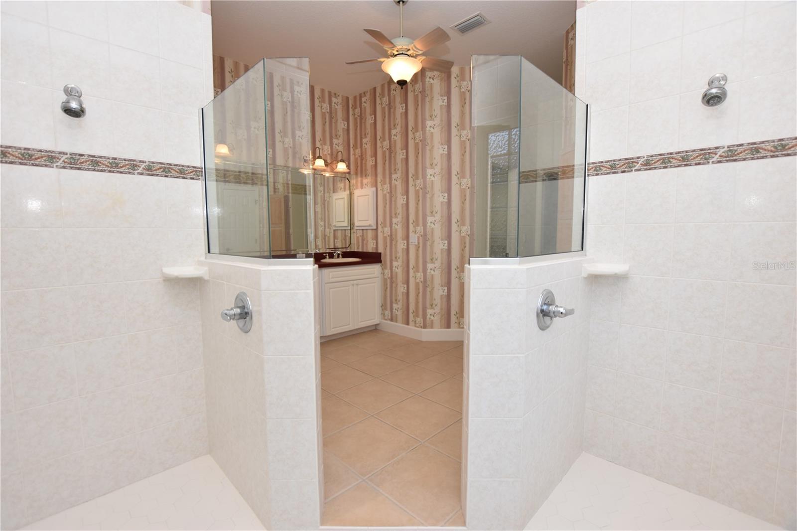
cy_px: 266
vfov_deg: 77.3
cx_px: 398
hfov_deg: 100.4
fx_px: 332
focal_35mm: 15
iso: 200
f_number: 5
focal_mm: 10
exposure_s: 1/100
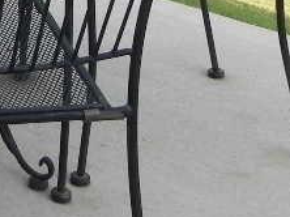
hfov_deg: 15.3
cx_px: -129
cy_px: -256
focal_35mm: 120
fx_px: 1004
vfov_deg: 10.9
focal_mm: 4.6
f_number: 5
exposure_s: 1/170
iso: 160
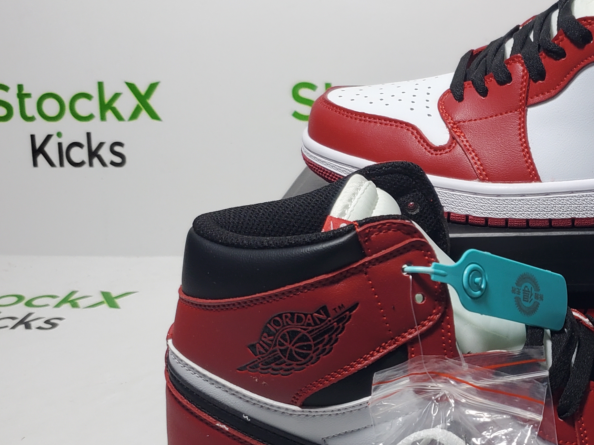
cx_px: 603
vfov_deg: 25.6
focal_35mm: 57
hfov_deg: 31.1
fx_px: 978
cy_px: 250
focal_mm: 4.3
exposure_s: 1/473
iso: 50
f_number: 1.5
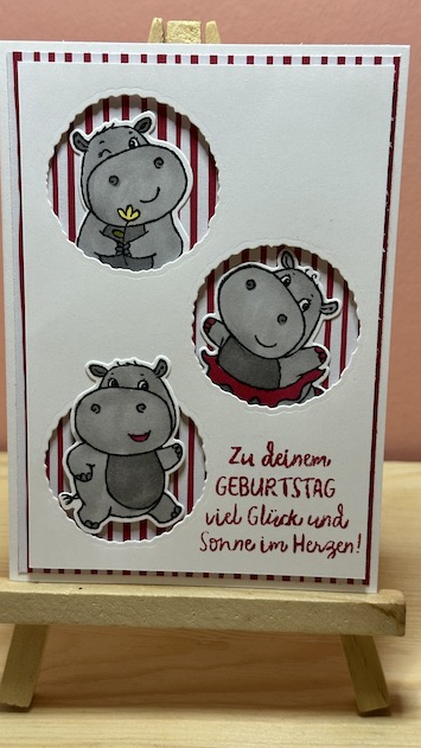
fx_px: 1052
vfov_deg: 39.2
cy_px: 378
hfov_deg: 22.6
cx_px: 205
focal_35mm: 53
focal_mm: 6.86
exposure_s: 1/60
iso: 100
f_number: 1.78
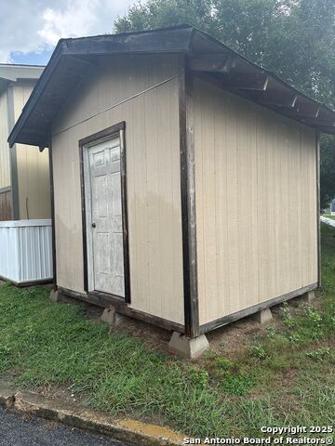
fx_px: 310
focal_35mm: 24
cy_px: 223
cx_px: 168
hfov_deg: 56.8
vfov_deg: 71.6
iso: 80
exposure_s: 1/810
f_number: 1.78
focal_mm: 6.86
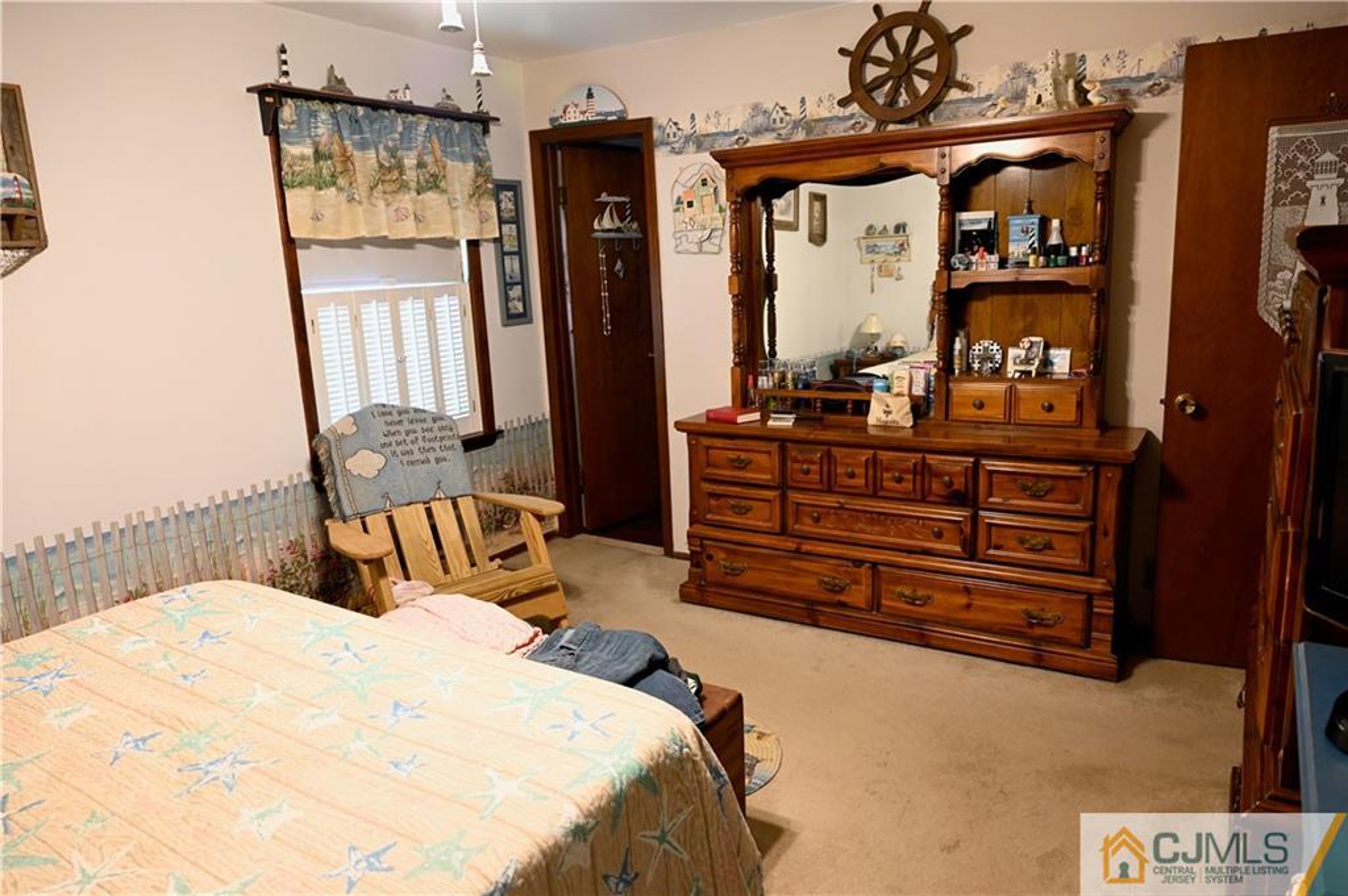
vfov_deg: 53.1
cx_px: 674
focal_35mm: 24
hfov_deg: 73.8
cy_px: 448
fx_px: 898
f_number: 5.6
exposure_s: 1/50
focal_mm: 24
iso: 4000
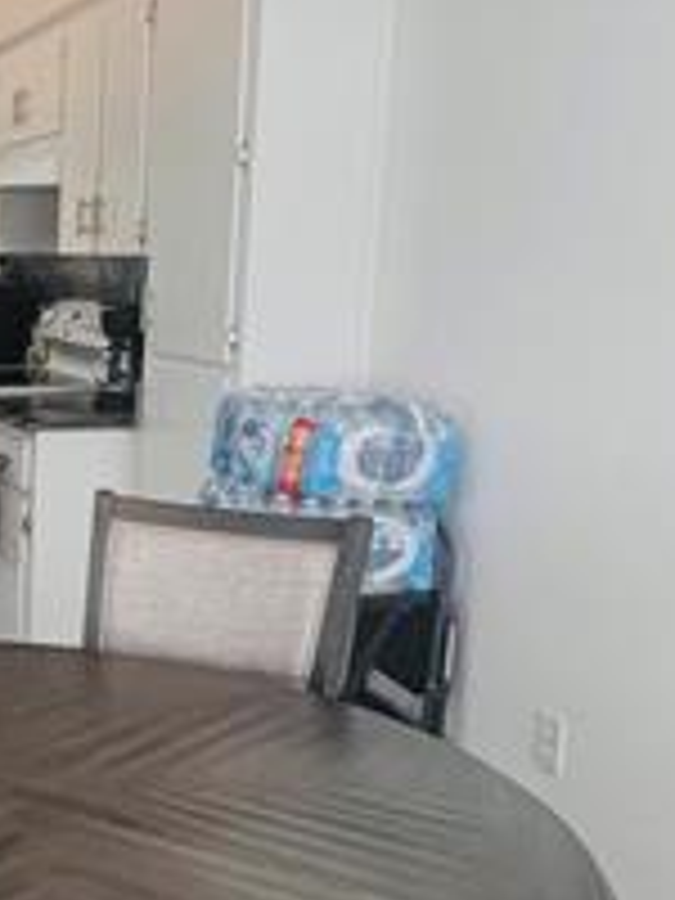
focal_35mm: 50
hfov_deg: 24.2
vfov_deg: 38.2
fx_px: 1300
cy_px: 490
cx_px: -274
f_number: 1.8
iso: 125
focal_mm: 1.57
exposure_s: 1/120
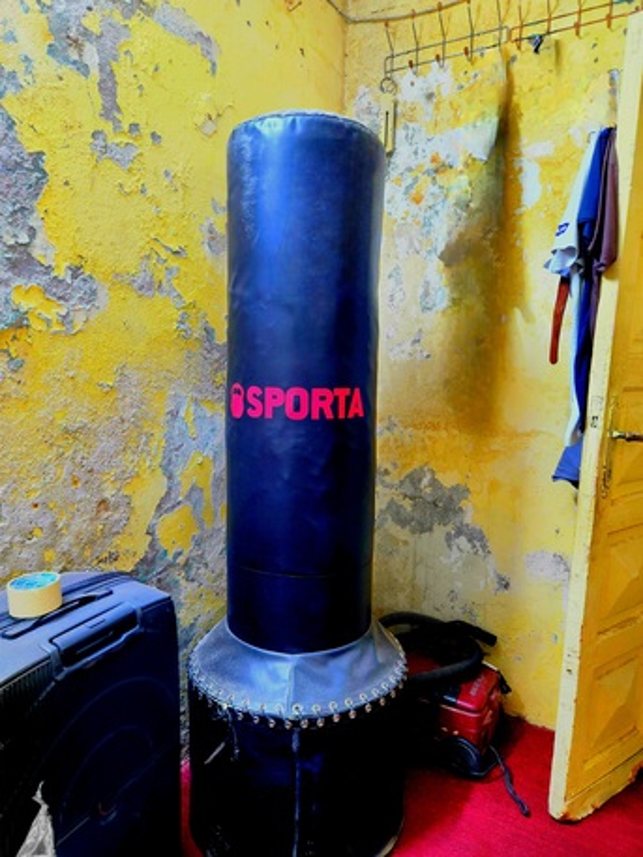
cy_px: 428
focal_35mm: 23
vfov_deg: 73.9
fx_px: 569
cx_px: 322
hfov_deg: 58.9
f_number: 1.8
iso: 250
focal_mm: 5.4
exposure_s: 1/30
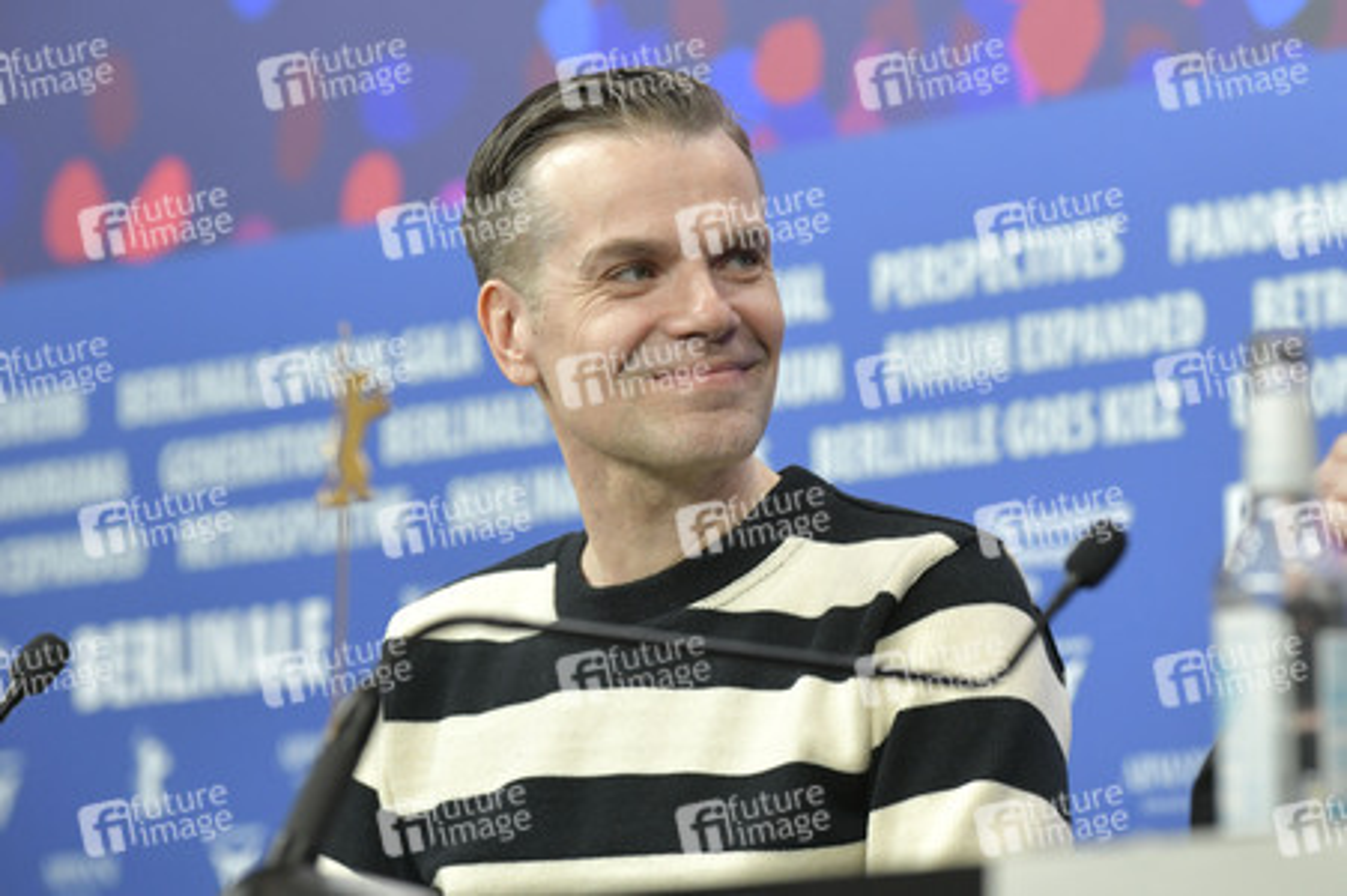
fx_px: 6543
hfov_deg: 11.8
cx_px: 674
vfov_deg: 7.8
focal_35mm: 175
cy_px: 448
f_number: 5.6
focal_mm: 175
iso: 2500
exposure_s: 1/200
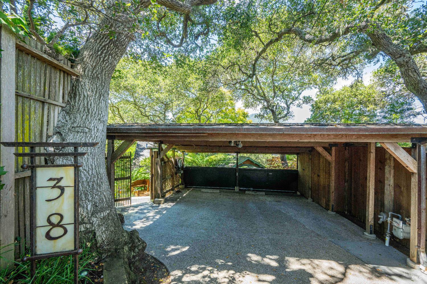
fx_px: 166
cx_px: 214
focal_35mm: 14
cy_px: 142
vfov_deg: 81.2
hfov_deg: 104.3
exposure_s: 1/50
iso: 250
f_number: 9
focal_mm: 14
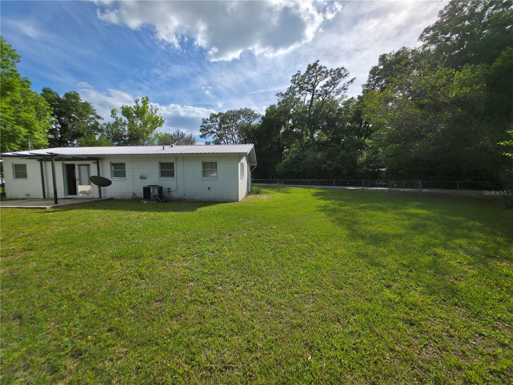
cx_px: 256
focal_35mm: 13
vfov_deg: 89.9
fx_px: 193
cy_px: 192
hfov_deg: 106.2
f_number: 1.9
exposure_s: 1/8182
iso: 20
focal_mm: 2.2
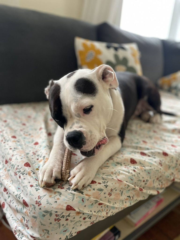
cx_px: 90
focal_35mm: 26
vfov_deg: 67.3
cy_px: 120
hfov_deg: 53.1
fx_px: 180
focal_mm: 4.2
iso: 160
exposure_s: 1/60
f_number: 1.6
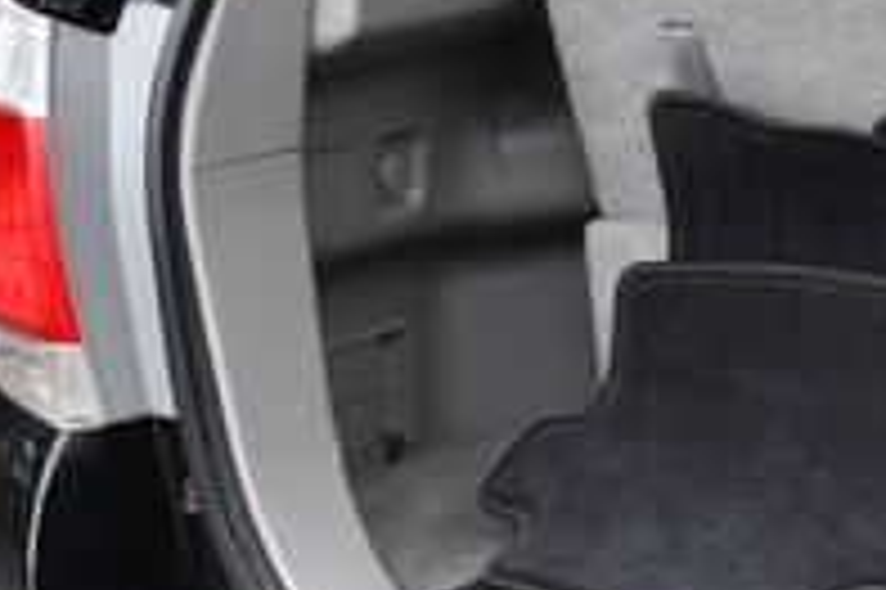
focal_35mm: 127
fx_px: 3123
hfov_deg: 15.3
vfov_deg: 10.7
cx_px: 1196
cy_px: 104
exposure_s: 1/250
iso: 400
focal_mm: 26
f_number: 4.5
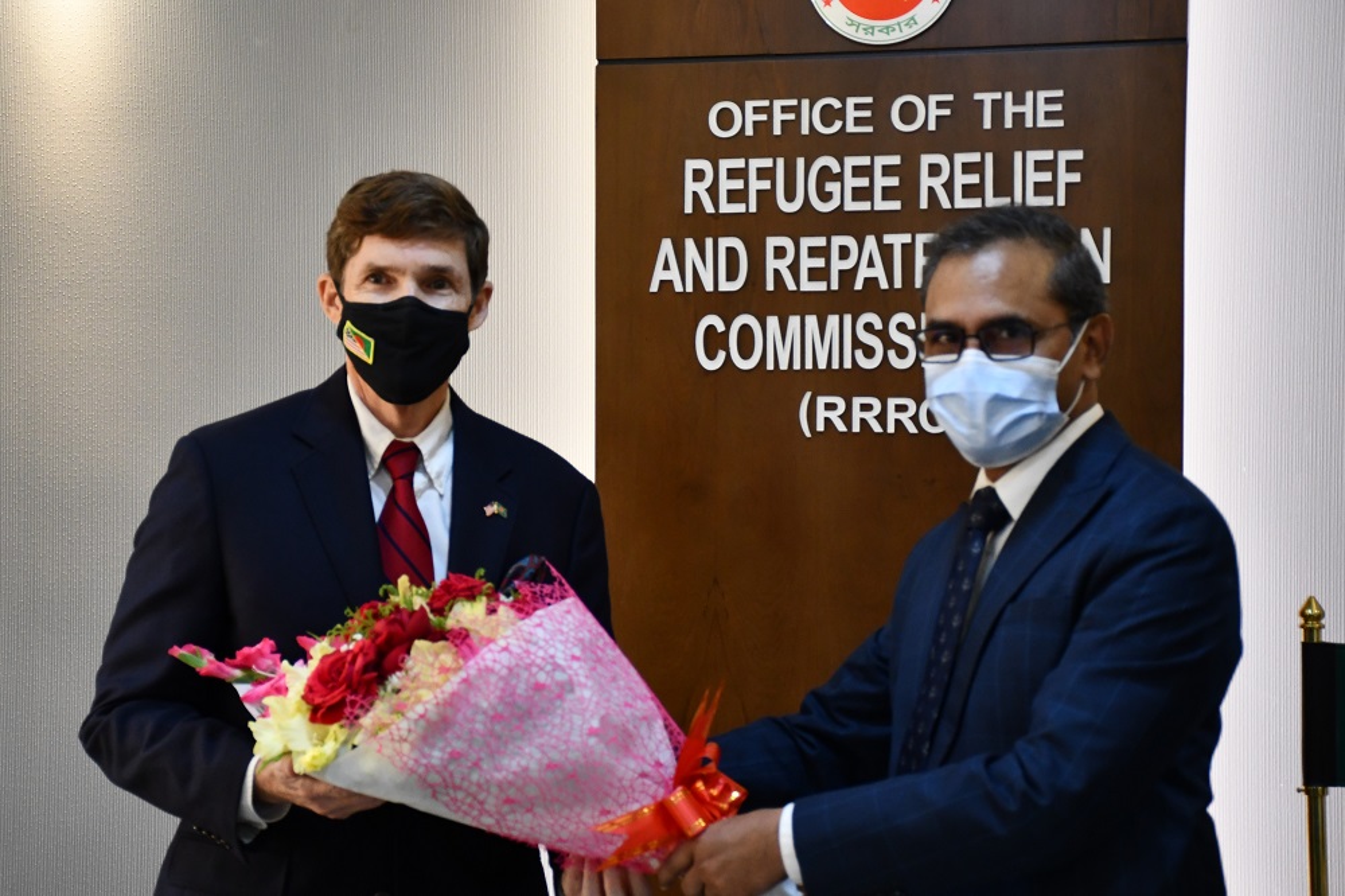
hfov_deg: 28.1
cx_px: 672
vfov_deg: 18.9
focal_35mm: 72
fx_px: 2689
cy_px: 448
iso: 2000
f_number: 4.5
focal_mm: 48
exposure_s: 1/125
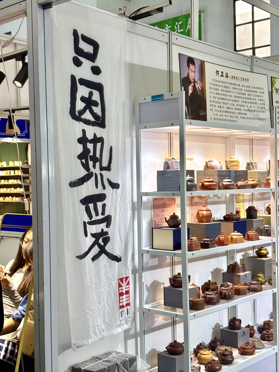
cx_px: 140
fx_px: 559
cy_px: 186
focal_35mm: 52
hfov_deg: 28.0
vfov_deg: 36.8
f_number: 1.6
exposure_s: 1/100
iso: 40
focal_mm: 5.96
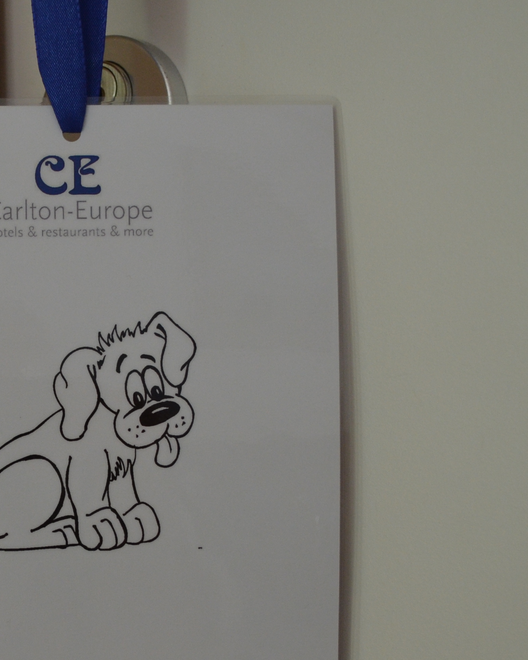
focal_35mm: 87
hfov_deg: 17.2
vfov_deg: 21.9
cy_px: 436
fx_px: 1699
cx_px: -13
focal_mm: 28
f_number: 4.5
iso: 800
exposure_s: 1/30
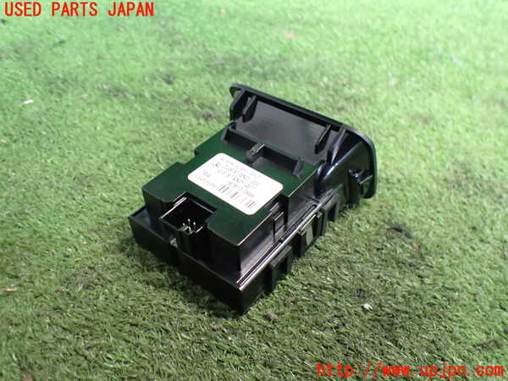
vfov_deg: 46.8
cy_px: 190
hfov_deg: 60.0
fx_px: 440
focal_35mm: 30
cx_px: 254
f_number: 2.3
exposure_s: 1/30
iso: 800
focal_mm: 5.4
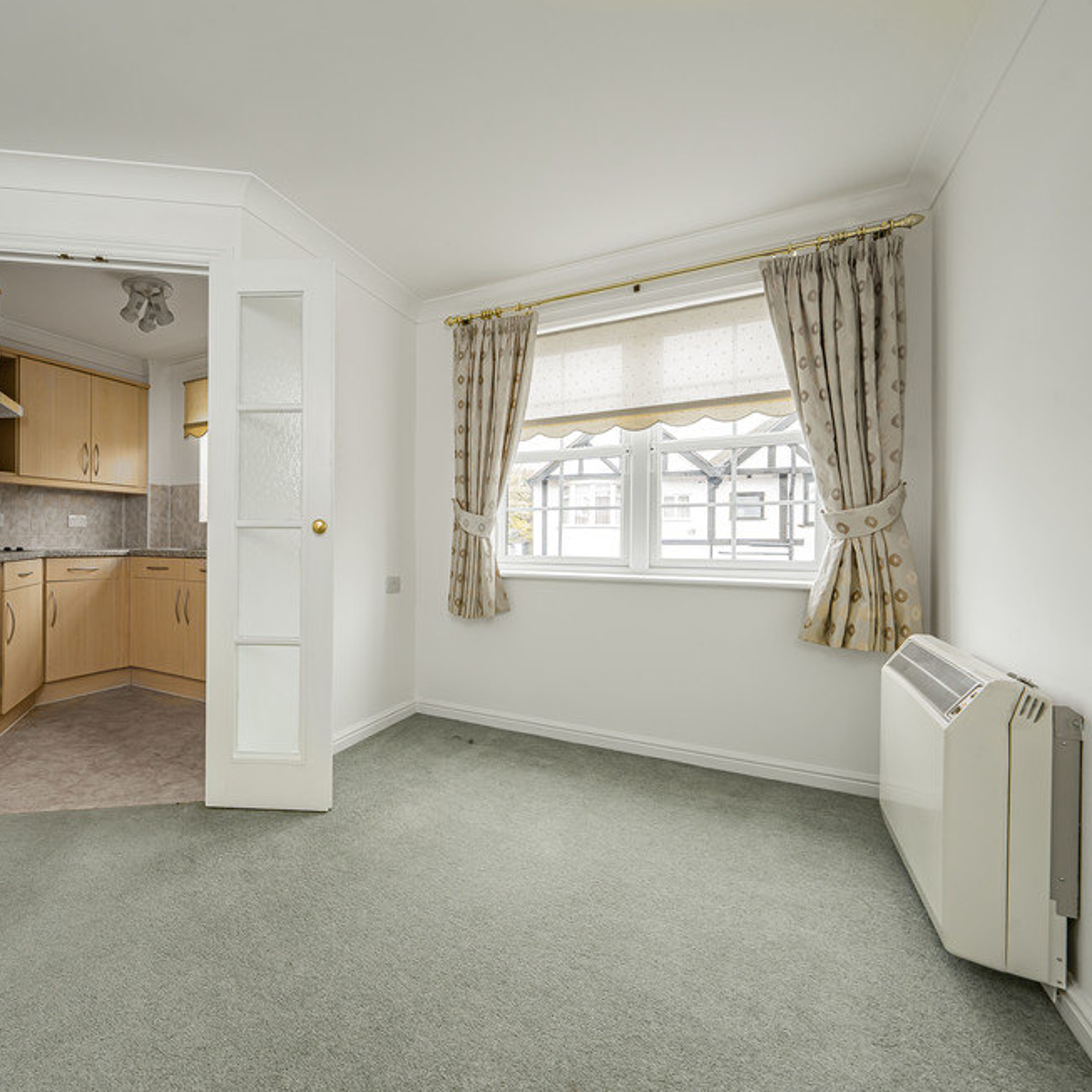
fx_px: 571
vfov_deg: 87.4
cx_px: 316
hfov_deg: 82.6
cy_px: 563
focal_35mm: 16
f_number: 9
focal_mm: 12
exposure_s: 1/8
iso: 320
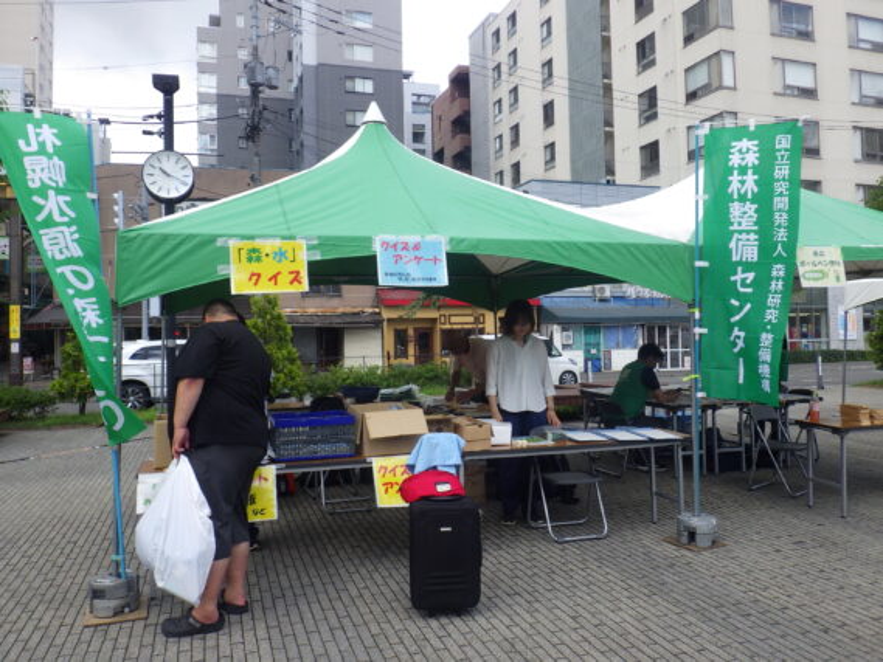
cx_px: 442
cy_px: 331
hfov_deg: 63.4
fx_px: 714
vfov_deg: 49.8
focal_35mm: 28
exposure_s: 1/320
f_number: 4.2
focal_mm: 5
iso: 125
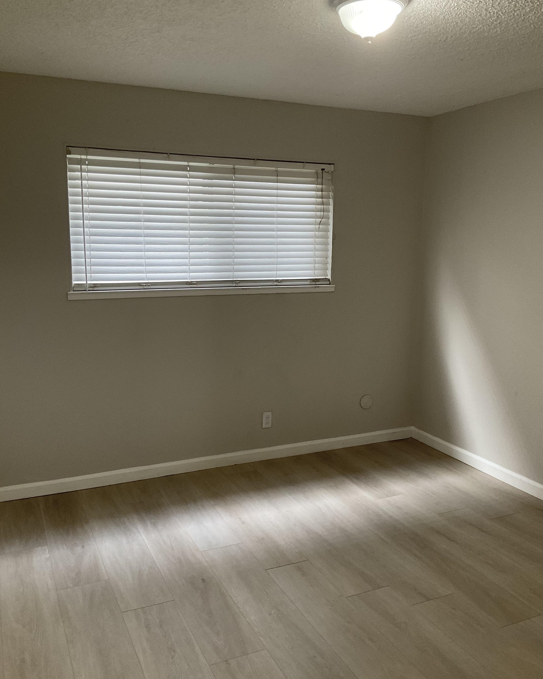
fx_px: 623
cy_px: 343
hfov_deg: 47.1
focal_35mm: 31
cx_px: 270
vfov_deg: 57.2
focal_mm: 3
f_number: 1.8
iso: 100
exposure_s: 1/60
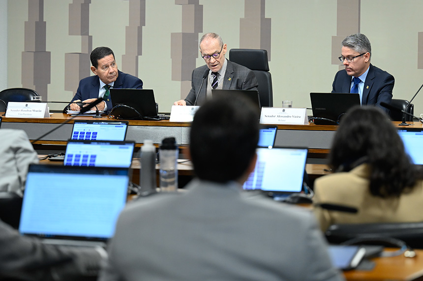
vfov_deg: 10.1
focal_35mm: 135
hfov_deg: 15.2
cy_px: 140
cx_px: 212
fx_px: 1583
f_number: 2.8
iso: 1600
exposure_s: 1/160
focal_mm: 90
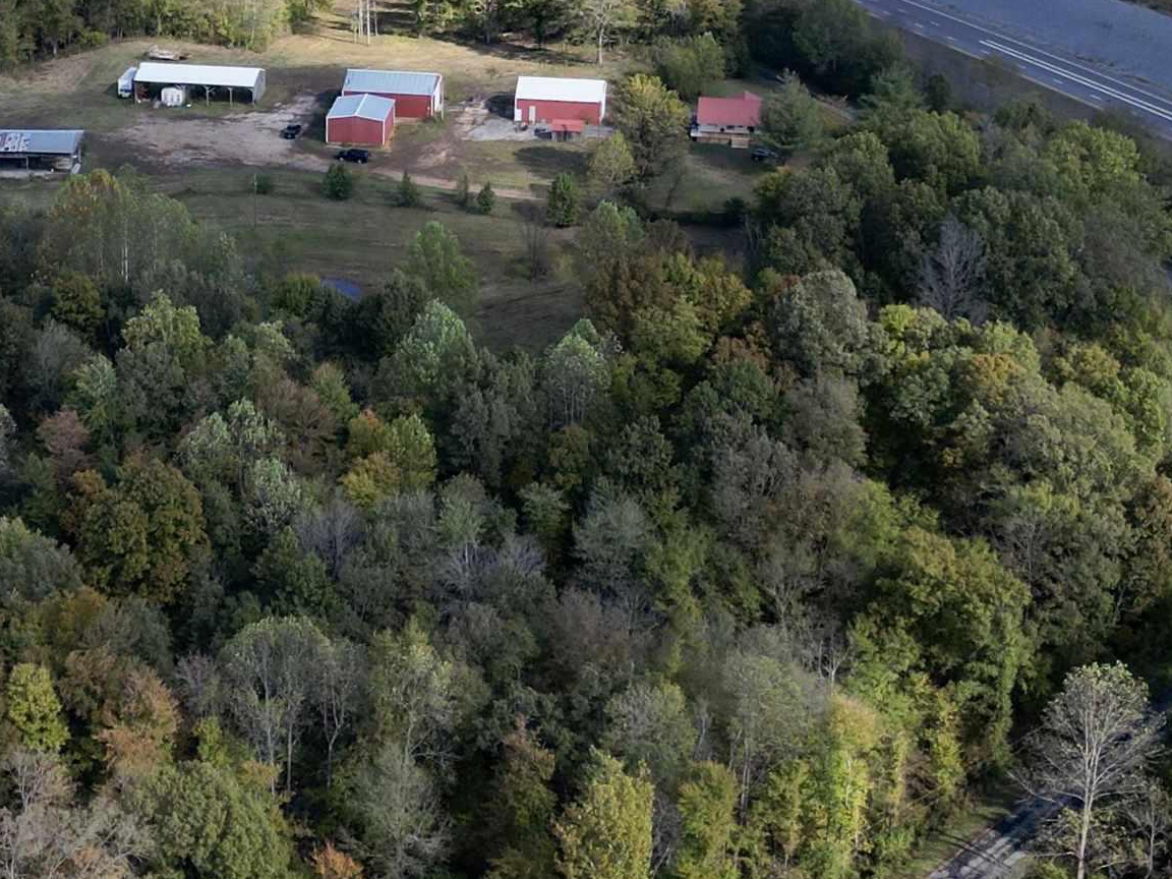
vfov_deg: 22.5
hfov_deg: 29.9
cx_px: 319
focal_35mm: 64
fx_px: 2167
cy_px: 141
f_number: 1.7
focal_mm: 6.72
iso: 120
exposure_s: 1/2000
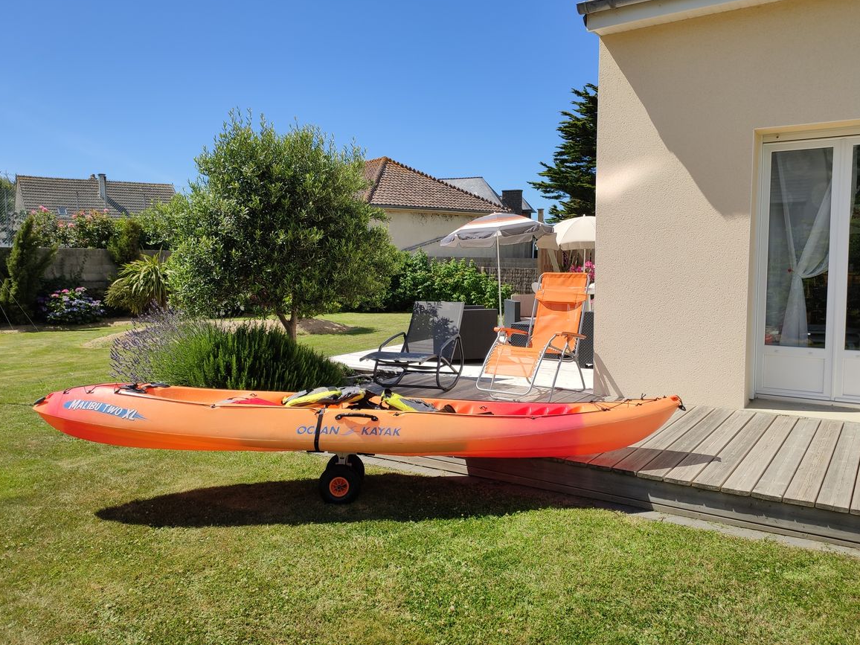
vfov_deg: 51.3
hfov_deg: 65.3
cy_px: 312
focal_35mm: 27
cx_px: 443
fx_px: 671
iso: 112
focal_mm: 4.75
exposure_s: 1/2078
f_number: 1.75
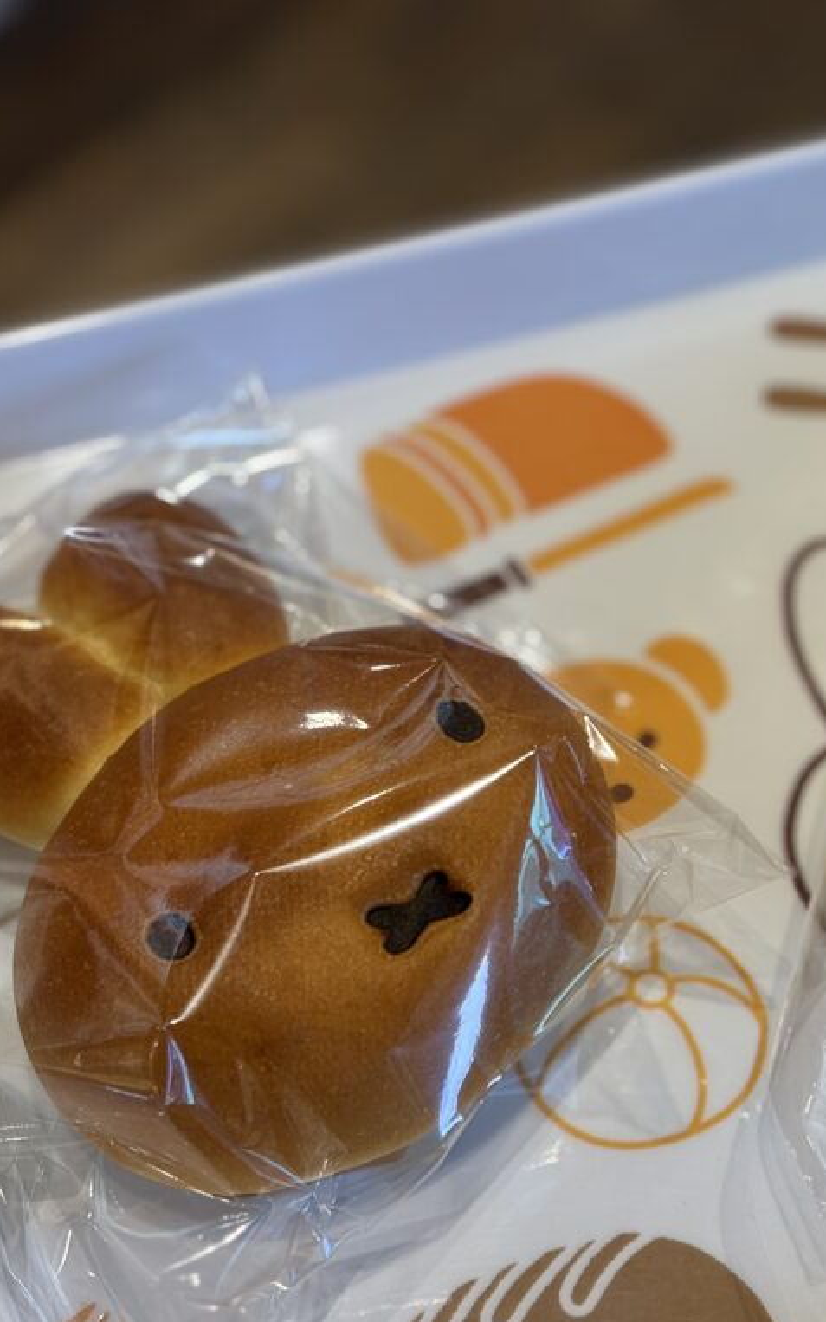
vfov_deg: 27.8
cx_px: 658
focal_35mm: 74
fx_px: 2665
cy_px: 662
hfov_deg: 17.5
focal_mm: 5.96
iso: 32
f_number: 1.6
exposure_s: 1/170
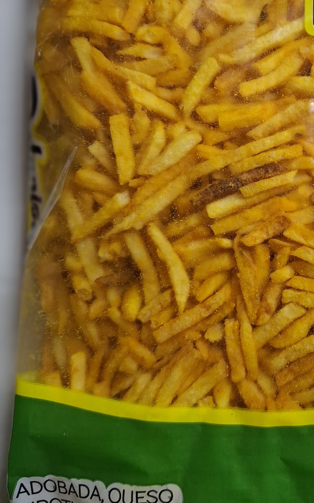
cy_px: 197
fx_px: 575
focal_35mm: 42
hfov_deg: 28.4
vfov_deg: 46.9
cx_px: 323
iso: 320
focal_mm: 5.54
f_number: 1.8
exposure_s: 1/120
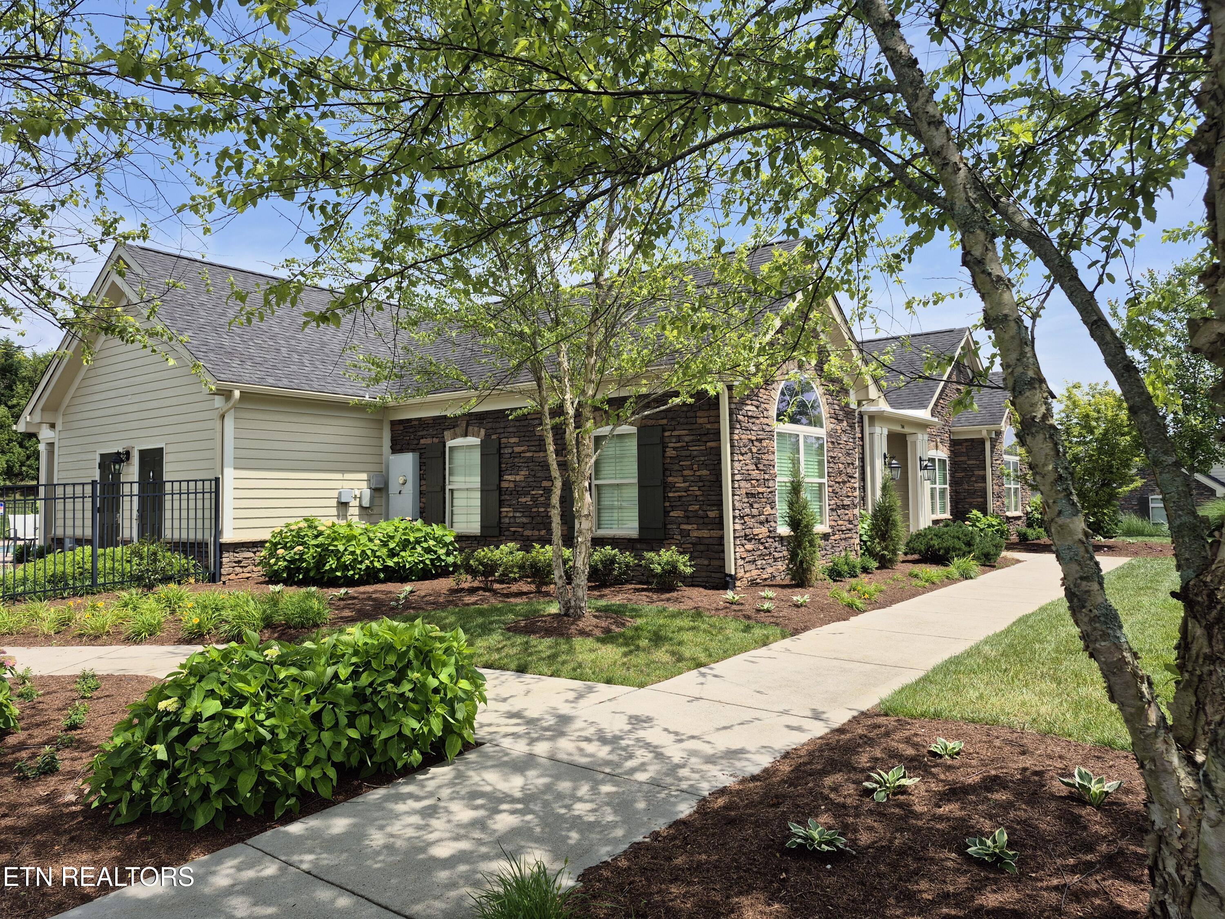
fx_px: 814
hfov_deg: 73.9
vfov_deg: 58.9
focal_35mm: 23
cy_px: 460
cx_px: 612
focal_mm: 5.4
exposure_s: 1/1376
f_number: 1.8
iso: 25
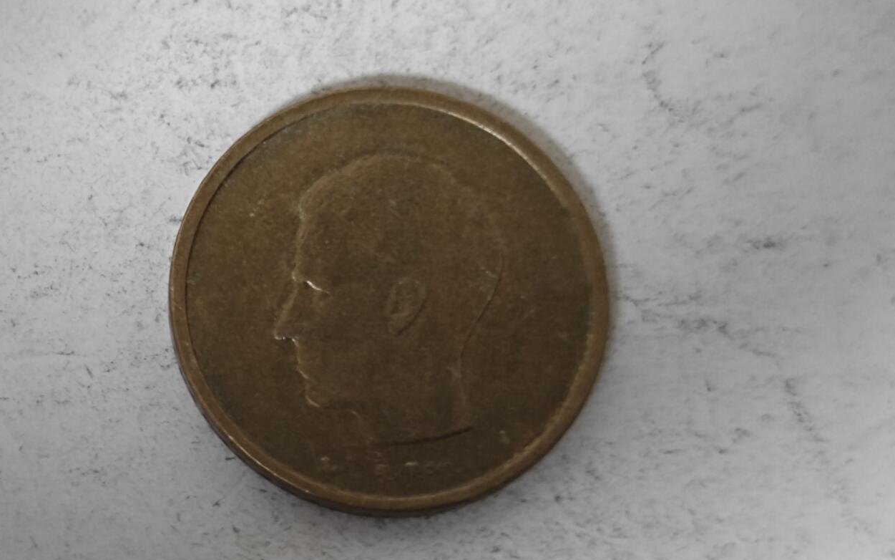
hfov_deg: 23.3
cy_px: 257
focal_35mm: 89
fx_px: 2171
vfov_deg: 14.7
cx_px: 411
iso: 640
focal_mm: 8.7
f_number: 1.9
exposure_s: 1/42.3
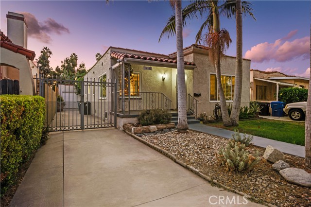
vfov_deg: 65.9
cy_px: 104
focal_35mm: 18
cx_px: 156
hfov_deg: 88.5
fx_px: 160
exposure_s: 6
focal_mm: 18.5
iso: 100
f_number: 8
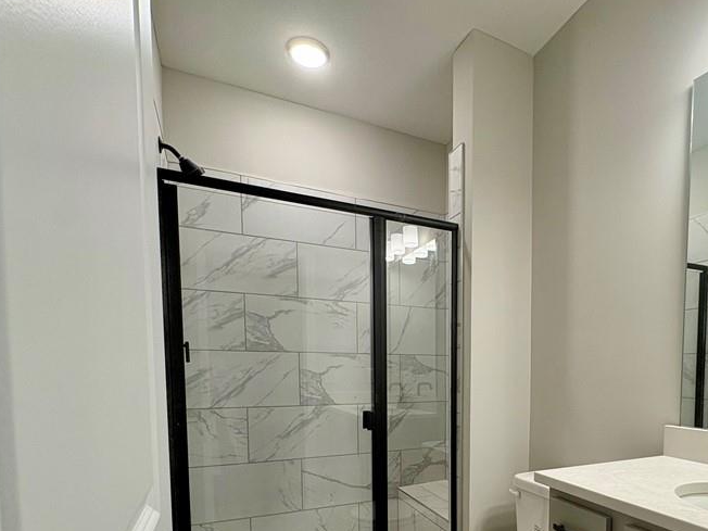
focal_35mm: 22
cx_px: 457
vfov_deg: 57.6
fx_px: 450
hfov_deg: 74.6
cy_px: 405
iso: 160
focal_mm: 2.22
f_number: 2.2
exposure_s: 1/120
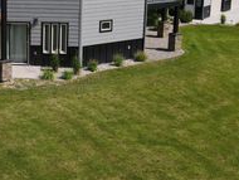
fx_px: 436
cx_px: 29
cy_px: 13
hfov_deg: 29.6
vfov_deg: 22.7
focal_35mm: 63
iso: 100
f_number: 2.8
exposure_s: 1/800
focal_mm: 4.5
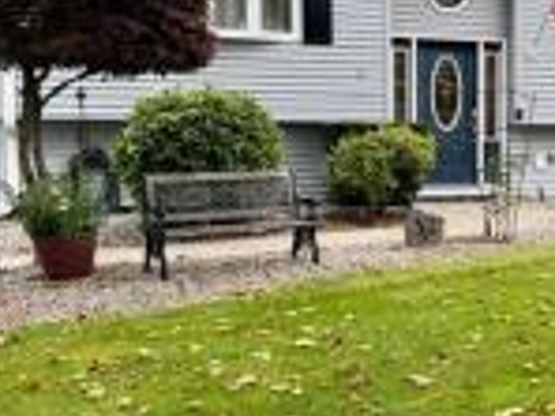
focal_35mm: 65
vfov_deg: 22.6
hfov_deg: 27.5
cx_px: 596
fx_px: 1042
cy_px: 172
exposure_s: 1/582
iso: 80
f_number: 1.78
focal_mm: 6.76
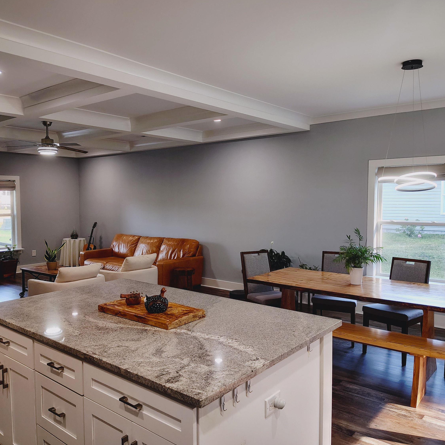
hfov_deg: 55.6
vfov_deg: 55.6
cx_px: 208
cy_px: 217
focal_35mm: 29
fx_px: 422
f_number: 1.8
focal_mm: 5.56
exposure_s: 1/120
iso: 1181
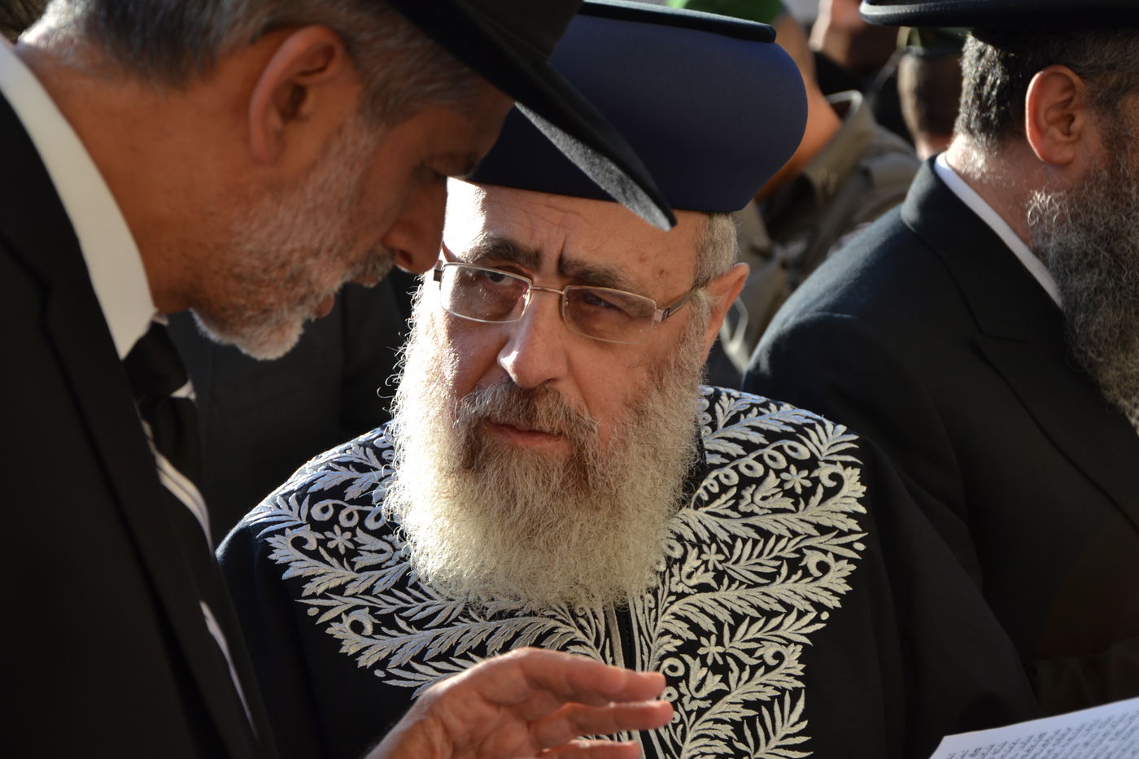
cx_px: 570
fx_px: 3132
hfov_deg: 20.6
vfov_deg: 13.8
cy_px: 380
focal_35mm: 99
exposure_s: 1/160
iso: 100
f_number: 5.6
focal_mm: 66
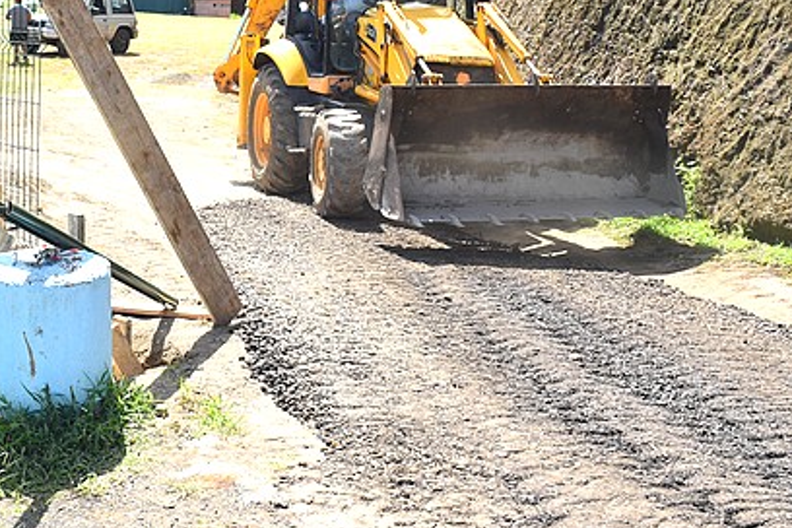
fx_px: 1166
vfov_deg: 25.1
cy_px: 106
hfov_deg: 36.0
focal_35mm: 53
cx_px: 136
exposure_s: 1/250
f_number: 8
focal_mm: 18
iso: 200
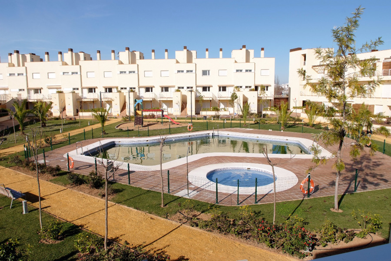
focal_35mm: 26
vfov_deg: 49.7
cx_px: 196
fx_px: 283
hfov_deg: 69.3
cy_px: 130
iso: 125
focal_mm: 17
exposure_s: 1/250
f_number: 9
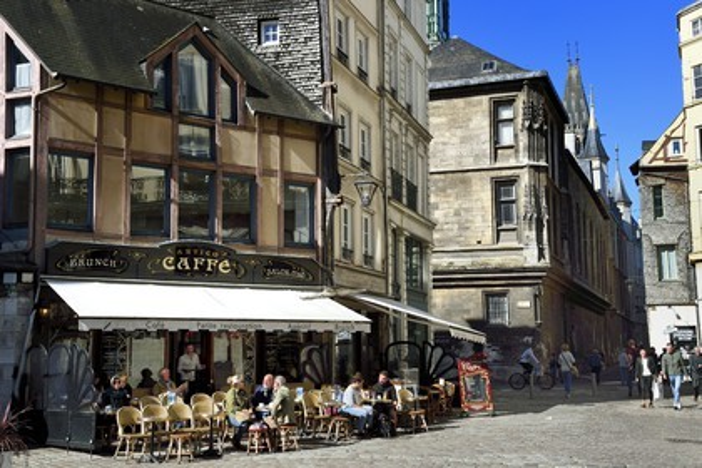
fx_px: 936
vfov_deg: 28.1
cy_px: 234
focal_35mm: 48
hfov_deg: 41.1
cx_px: 351
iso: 200
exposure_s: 1/200
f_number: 13
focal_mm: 48
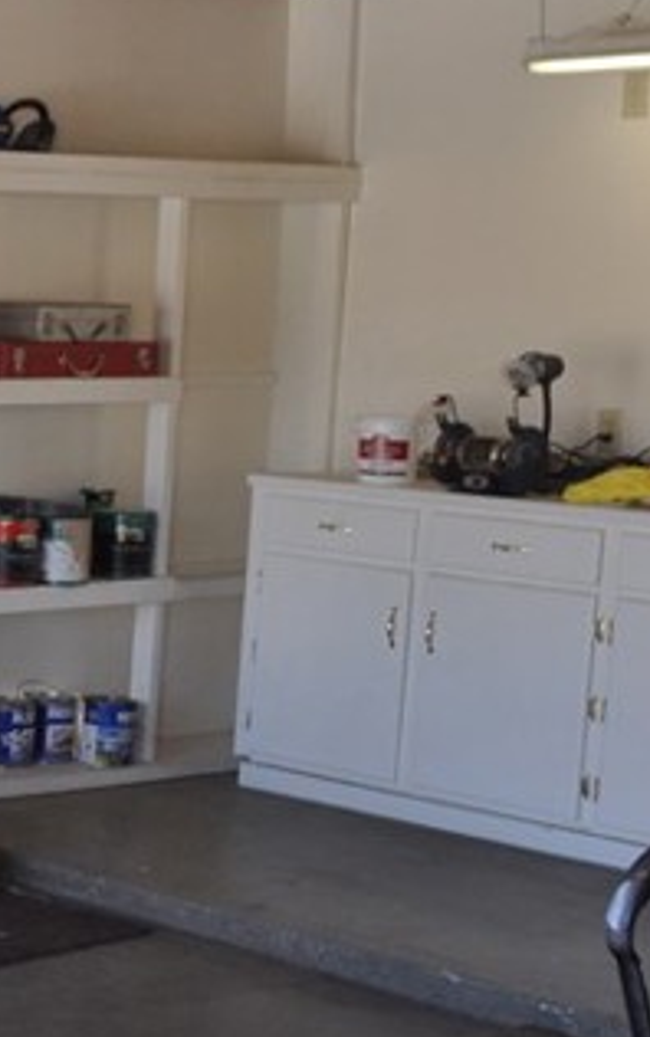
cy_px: 673
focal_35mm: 89
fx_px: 2518
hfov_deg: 12.8
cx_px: -657
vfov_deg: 23.2
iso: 400
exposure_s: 1/100
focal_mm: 18
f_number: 5
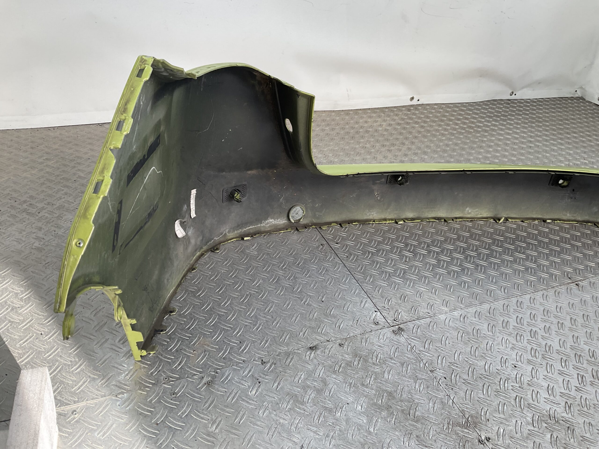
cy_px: 224
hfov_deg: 61.7
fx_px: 502
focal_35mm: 29
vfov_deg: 48.2
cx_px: 300
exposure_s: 1/156
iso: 16
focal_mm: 3
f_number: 1.8
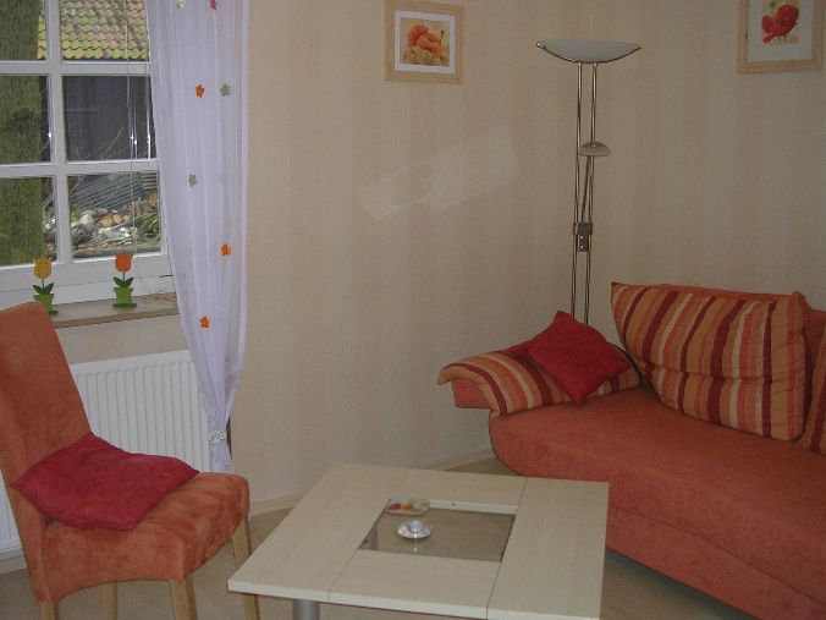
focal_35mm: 38
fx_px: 907
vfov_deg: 37.7
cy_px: 310
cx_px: 413
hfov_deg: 49.0
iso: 50
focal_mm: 5.8
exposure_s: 1/60.1
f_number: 2.8
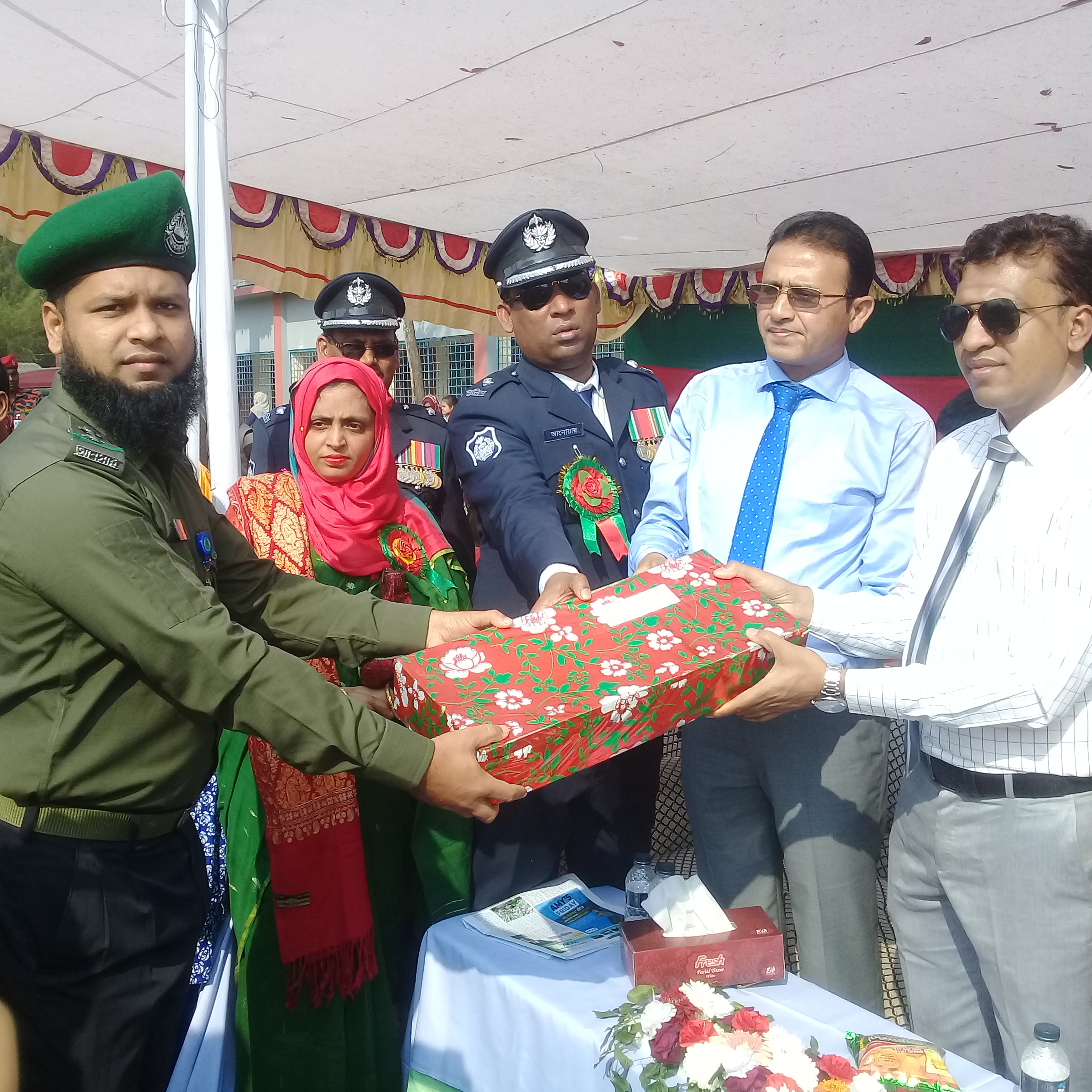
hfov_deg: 44.7
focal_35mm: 37
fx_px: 1321
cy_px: 553
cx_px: 441
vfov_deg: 44.9
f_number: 2.2
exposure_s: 1/561
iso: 50
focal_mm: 3.3
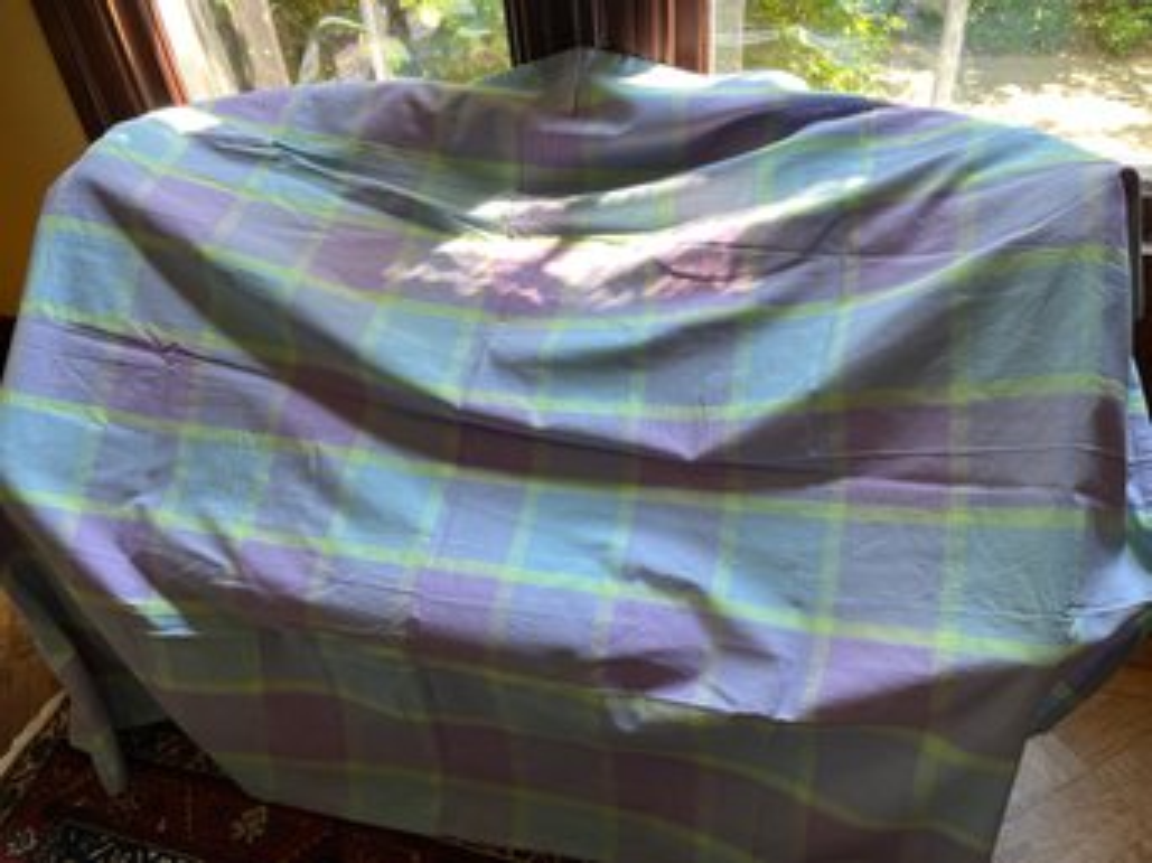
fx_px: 865
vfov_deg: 53.0
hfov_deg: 67.3
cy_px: 432
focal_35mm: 26
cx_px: 576
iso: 80
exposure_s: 1/121
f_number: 1.6
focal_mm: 5.1
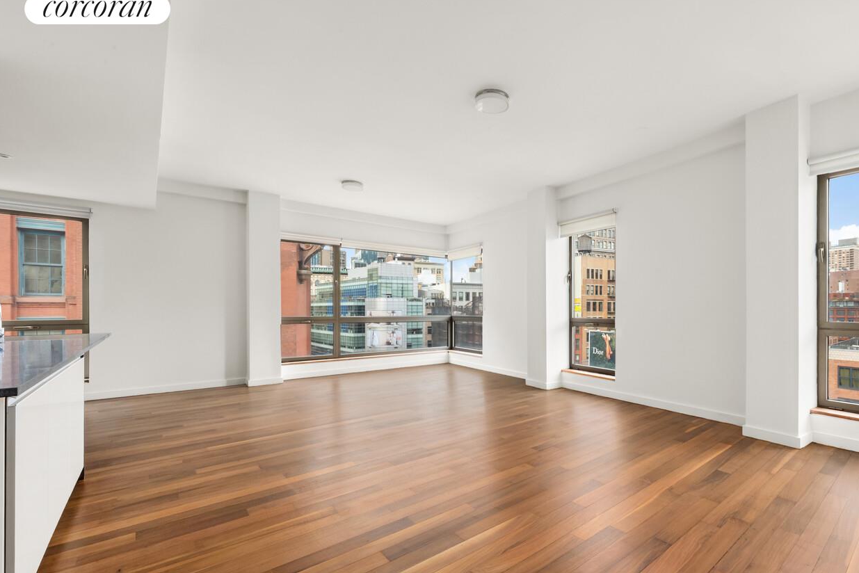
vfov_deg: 70.4
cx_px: 515
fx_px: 406
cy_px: 309
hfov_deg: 92.1
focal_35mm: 17
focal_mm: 14
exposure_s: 1/3
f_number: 22
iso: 400
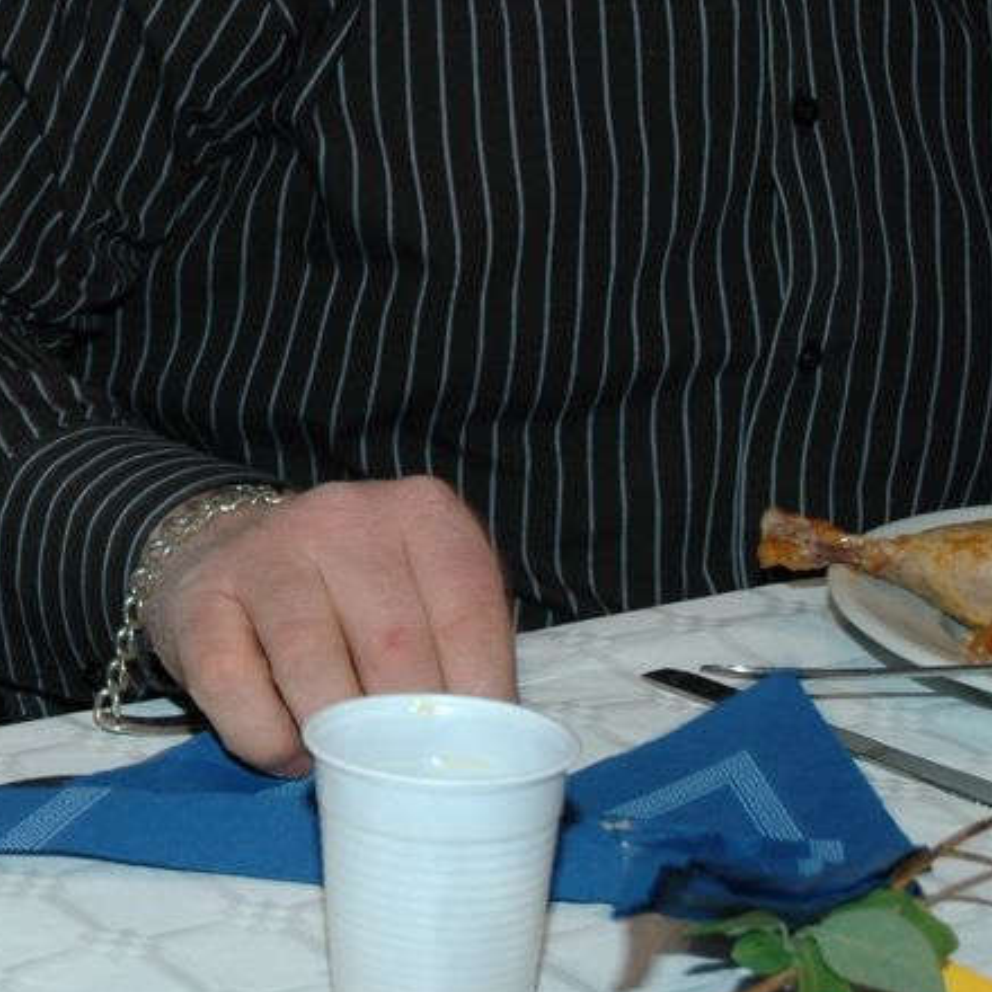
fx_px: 4798
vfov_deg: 11.7
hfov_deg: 11.5
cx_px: -268
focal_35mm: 148
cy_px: -52
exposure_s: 1/60
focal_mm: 34
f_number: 4.2
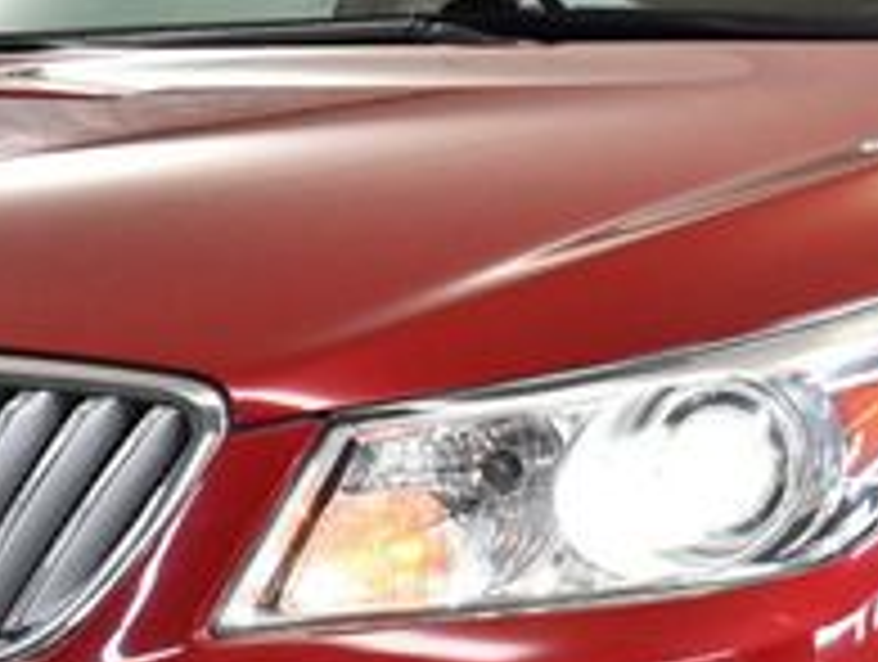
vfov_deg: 5.1
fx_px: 7369
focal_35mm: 290
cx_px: 230
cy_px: 558
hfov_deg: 6.8
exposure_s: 1/125
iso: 1000
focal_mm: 46
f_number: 5.3
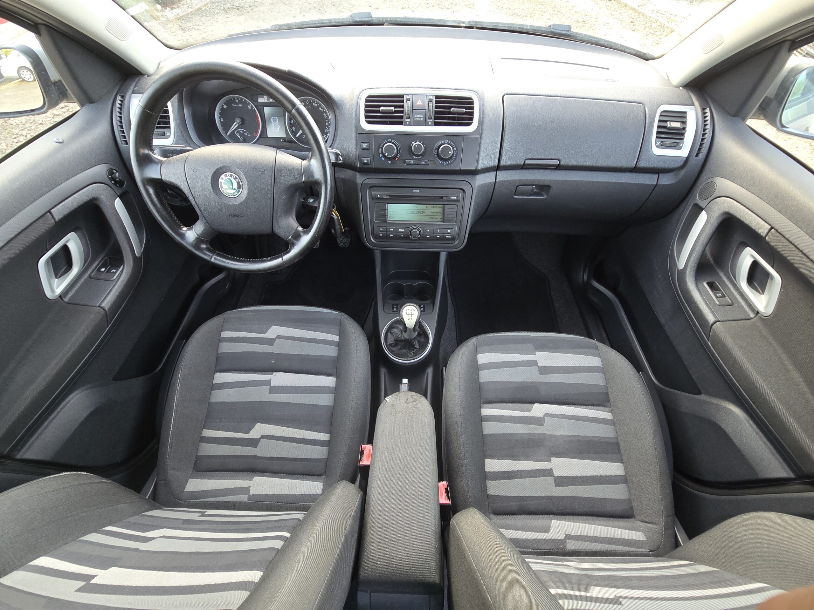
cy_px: 305
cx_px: 407
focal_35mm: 13
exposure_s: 1/50
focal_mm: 2.2
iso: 100
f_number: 2.2
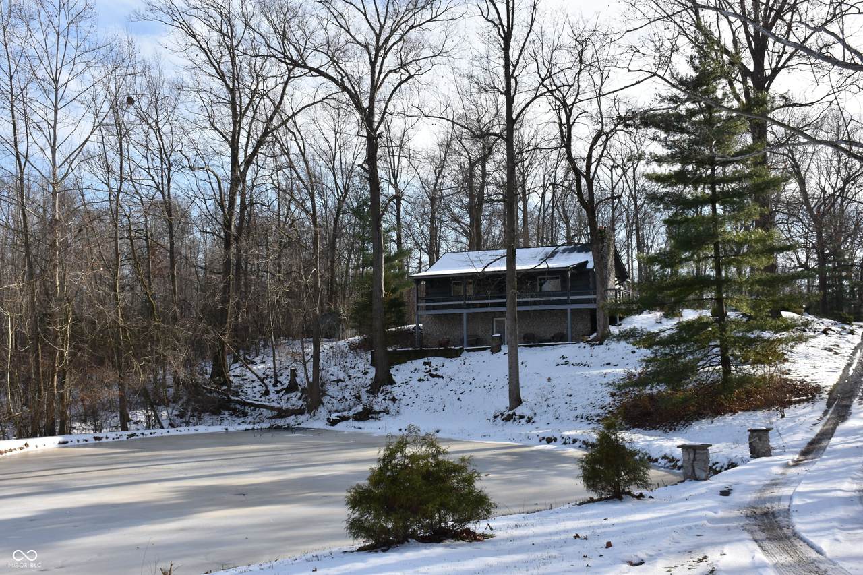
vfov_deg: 33.0
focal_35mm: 40
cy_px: 288
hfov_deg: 47.9
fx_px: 971
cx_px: 432
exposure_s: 1/500
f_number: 8
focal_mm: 27
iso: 250
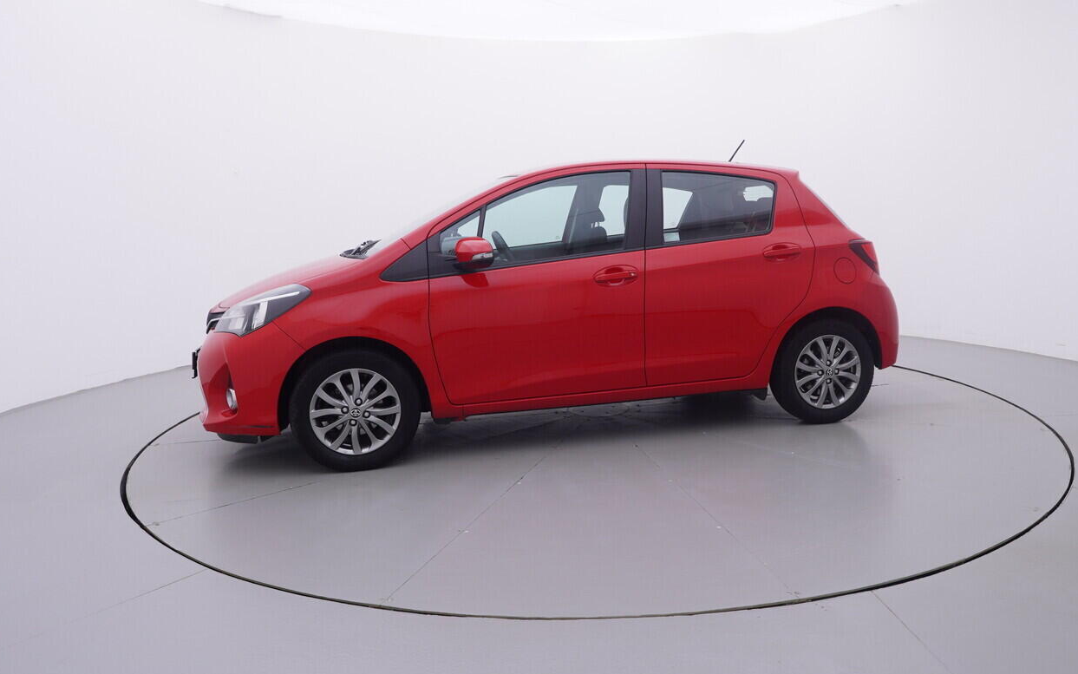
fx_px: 781
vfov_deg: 46.6
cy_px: 306
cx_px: 598
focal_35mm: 27
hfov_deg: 69.0
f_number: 5
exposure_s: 1/80
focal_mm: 15
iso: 200
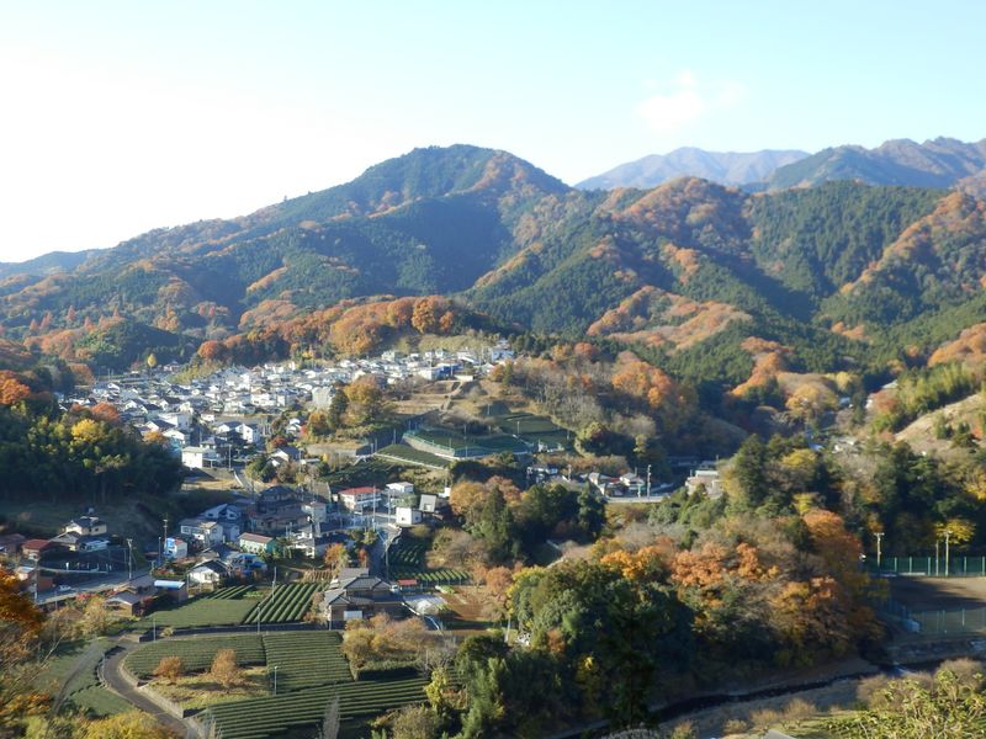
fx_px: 1253
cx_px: 493
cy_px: 370
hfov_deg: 42.9
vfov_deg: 32.9
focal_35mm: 44
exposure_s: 1/160
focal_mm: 7.9
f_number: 4.2
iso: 80
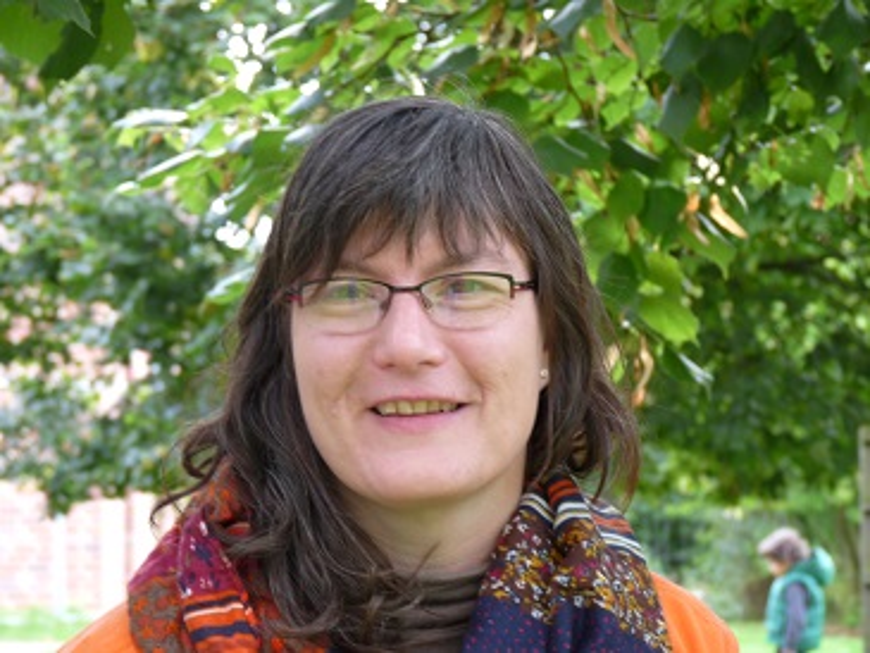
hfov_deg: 16.1
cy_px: 326
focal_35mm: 122
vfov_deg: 12.2
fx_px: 3067
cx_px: 435
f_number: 3.6
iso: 125
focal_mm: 21.6
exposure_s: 1/40
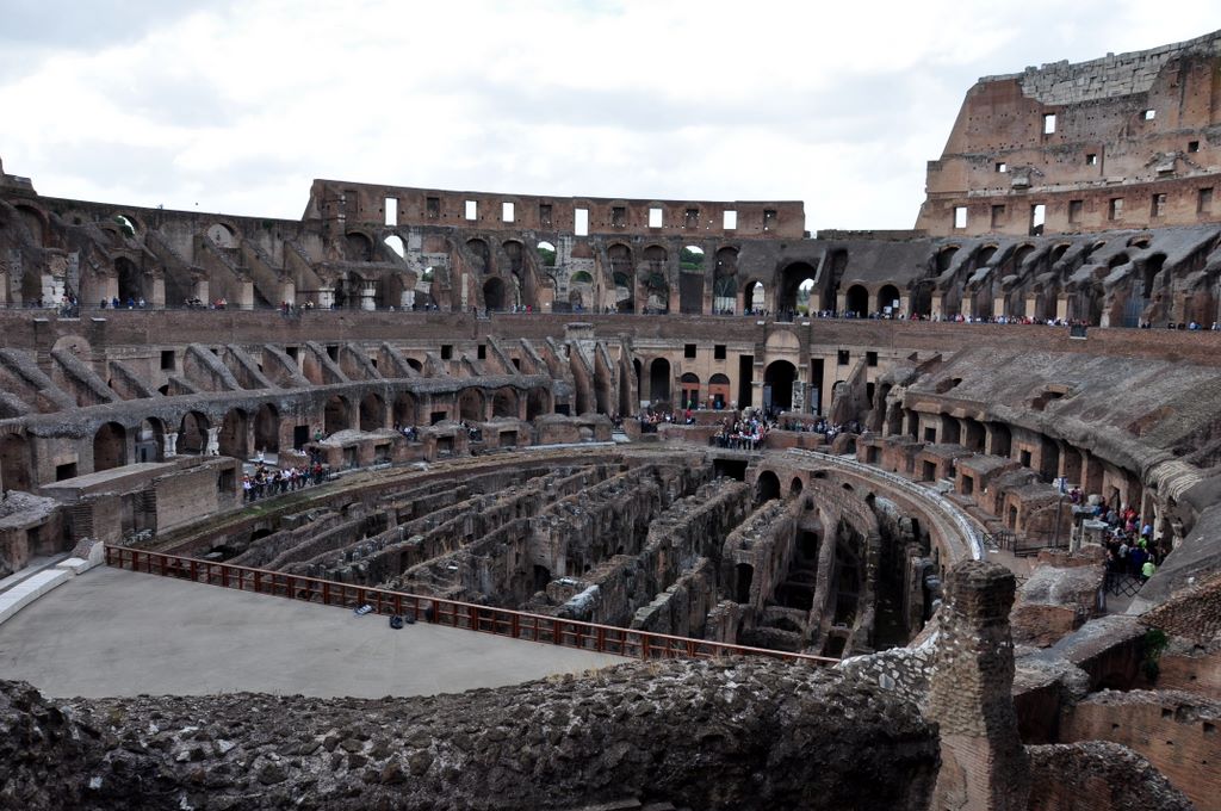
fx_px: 915
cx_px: 610
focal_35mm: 27
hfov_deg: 67.4
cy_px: 406
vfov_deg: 47.8
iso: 200
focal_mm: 18
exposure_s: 1/160
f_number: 9
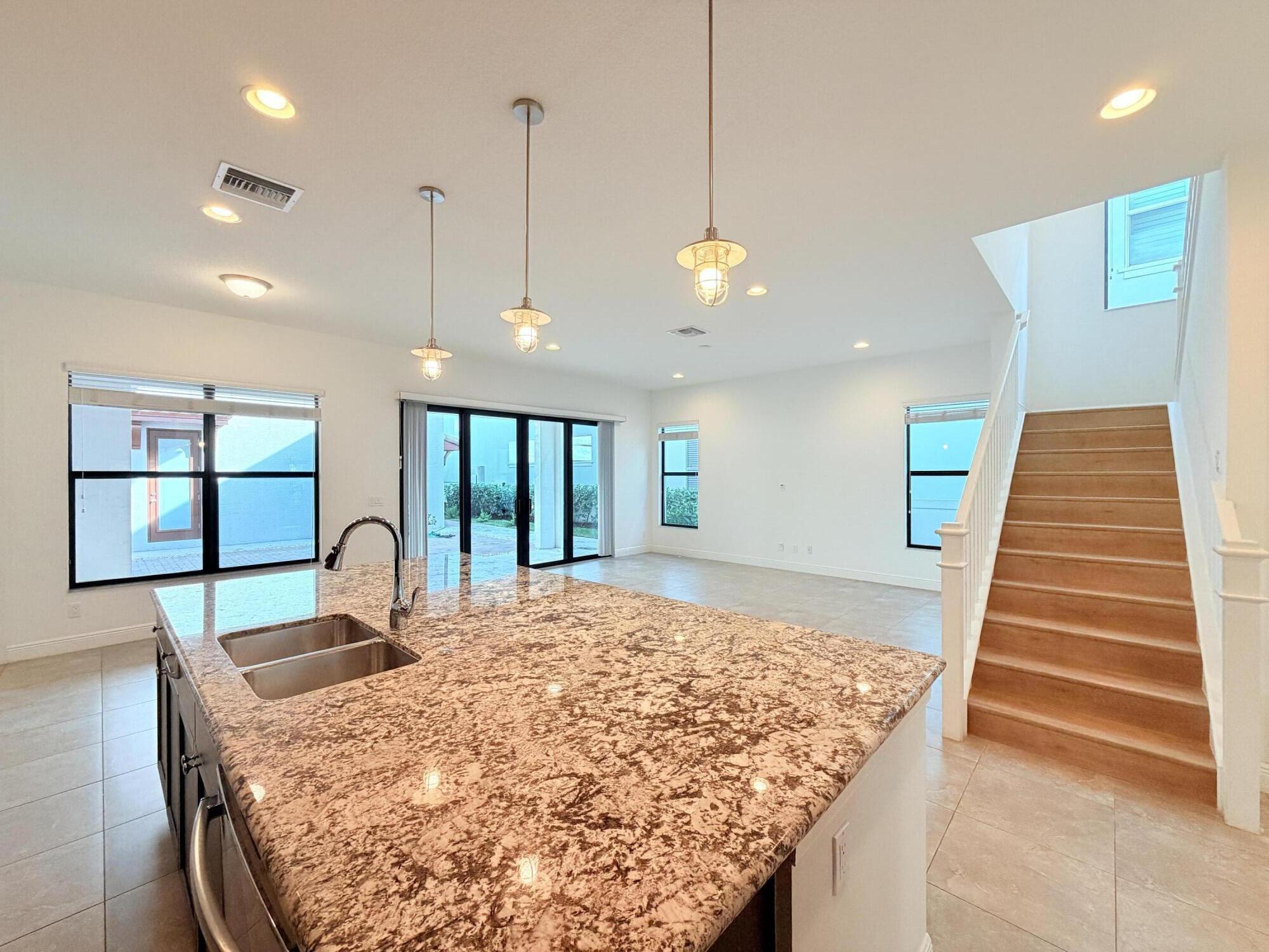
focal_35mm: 14
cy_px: 476
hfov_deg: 102.1
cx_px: 634
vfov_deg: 85.7
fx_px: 513
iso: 160
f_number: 2.2
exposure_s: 1/120
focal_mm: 2.22
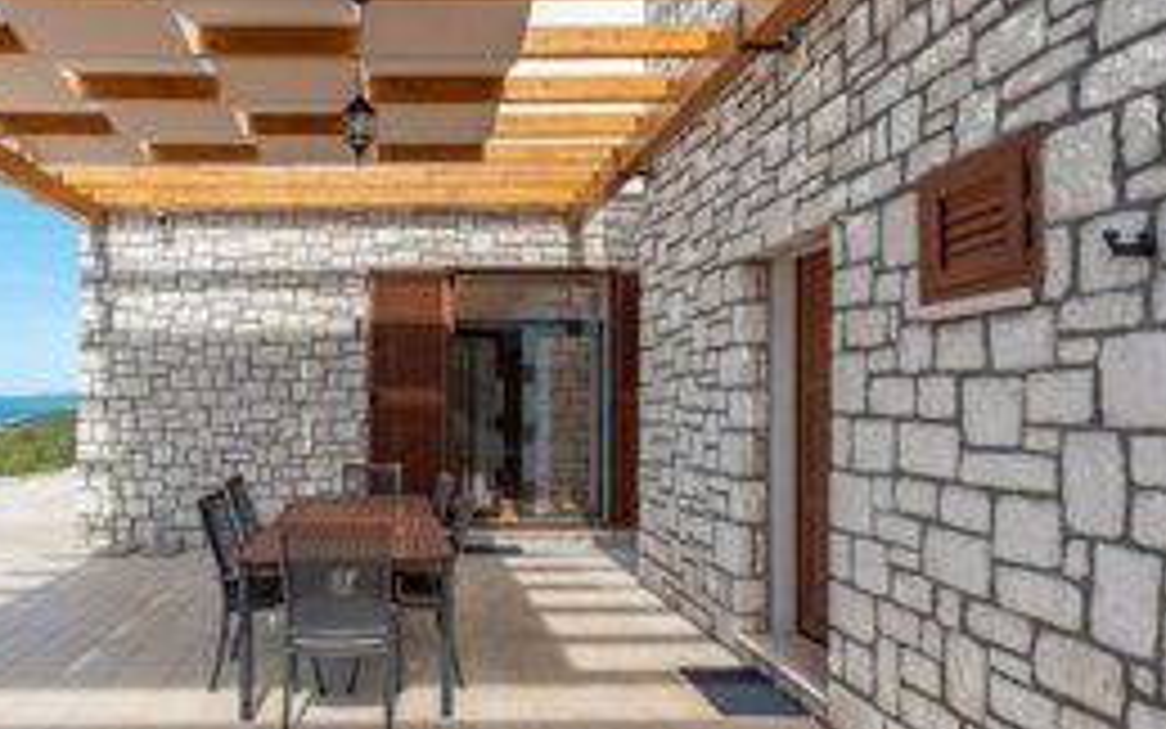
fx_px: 699
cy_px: 392
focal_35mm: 22
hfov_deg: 77.6
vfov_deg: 55.0
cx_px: 410
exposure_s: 1/320
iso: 100
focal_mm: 14
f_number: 5.6
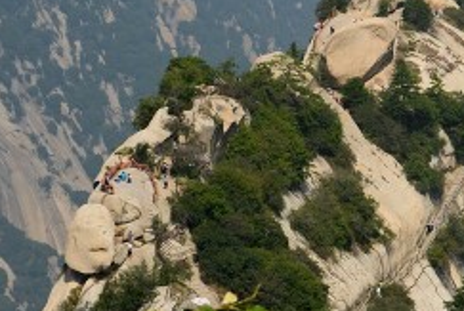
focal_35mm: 230
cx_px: 701
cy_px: -29
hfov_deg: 8.7
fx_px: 2970
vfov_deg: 6.0
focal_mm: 70
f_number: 11
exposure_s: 1/250
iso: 100
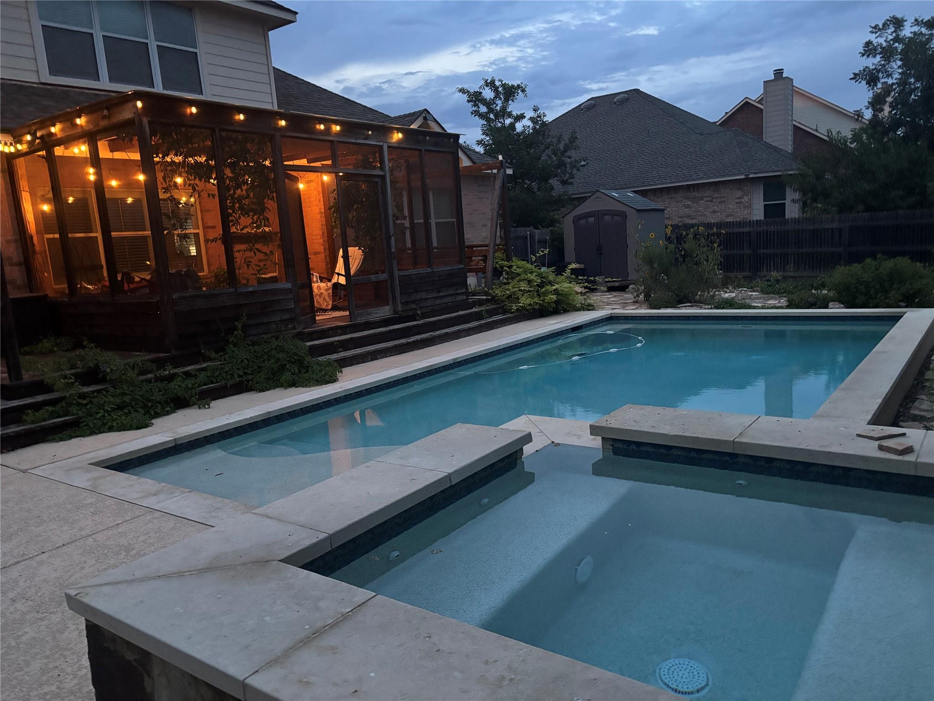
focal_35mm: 26
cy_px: 350
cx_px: 467
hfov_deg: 67.3
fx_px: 702
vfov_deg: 53.1
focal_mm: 5.96
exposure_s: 1/30
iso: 800
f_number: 1.6
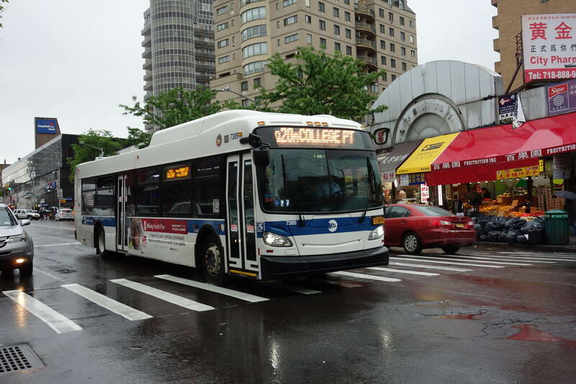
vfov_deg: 35.9
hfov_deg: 51.9
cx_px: 288
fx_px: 592
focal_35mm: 37
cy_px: 192
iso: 200
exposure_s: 1/250
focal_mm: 13.9
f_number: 2.8
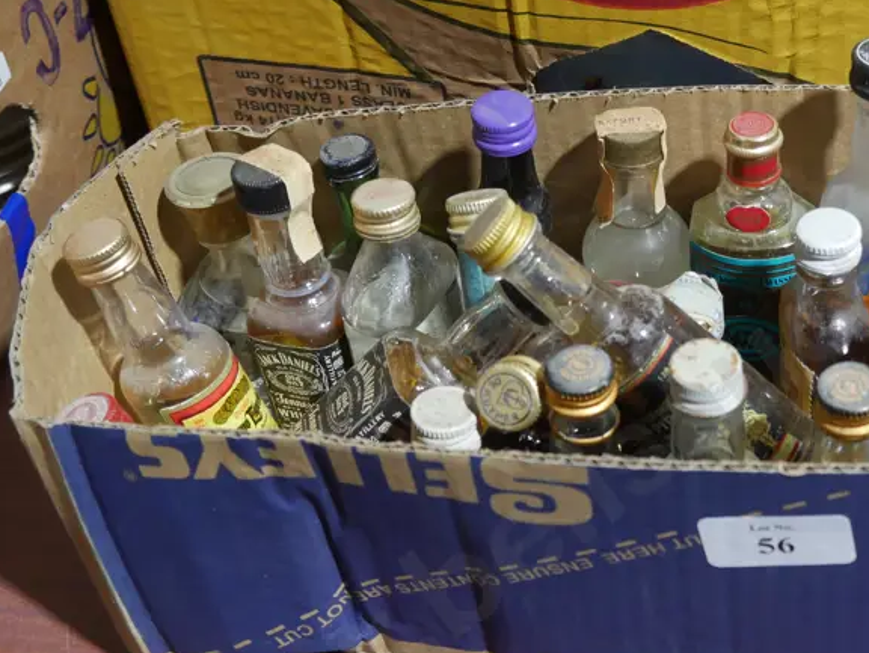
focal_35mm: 64
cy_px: 363
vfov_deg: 23.0
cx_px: 766
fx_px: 1608
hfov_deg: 29.1
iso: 640
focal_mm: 18
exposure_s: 1/60
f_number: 4
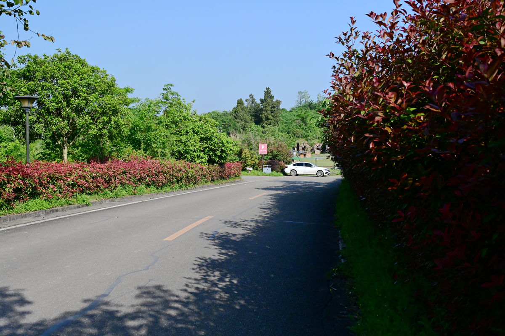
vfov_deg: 35.1
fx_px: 533
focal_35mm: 38
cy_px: 168
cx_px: 252
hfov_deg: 50.7
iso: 3200
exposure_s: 1/5000
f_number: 8
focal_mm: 38
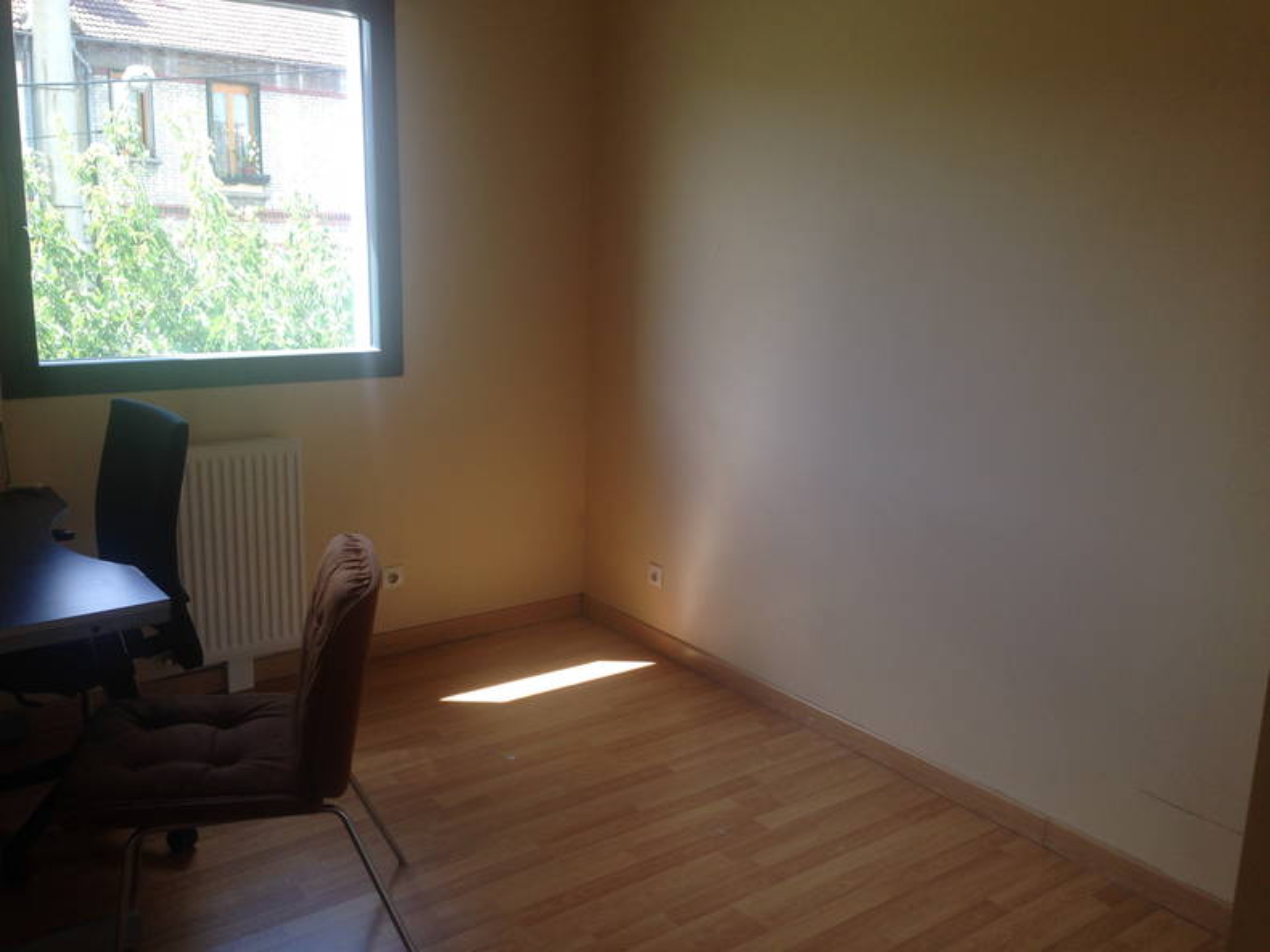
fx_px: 1210
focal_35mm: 33
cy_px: 476
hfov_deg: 55.4
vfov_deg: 42.9
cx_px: 635
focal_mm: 4.12
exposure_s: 1/120
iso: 50
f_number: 2.4
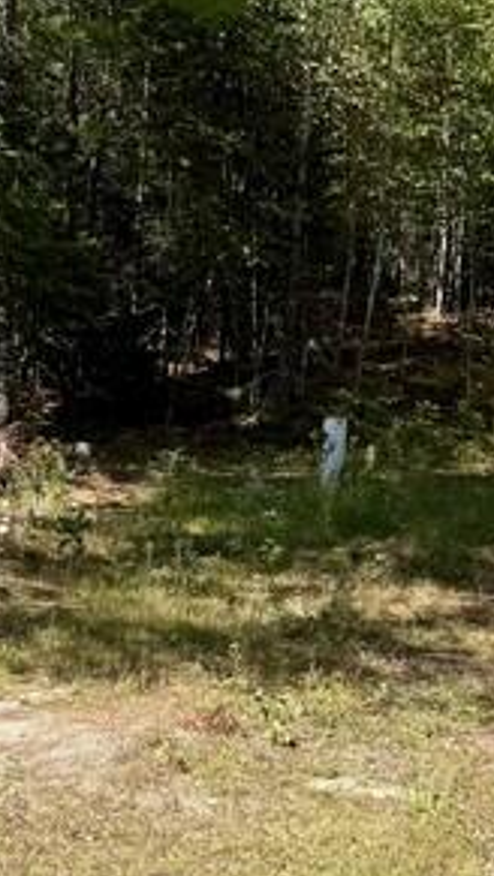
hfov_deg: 17.5
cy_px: 521
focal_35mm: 69
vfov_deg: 30.5
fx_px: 1604
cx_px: 169
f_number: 1.78
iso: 80
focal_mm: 6.76
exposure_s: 1/2299
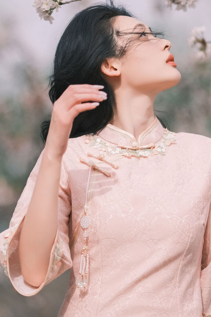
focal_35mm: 260
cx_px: 93
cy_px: 118
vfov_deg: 7.9
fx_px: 2286
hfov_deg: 5.3
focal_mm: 135
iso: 2000
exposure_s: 1/32000
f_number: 2
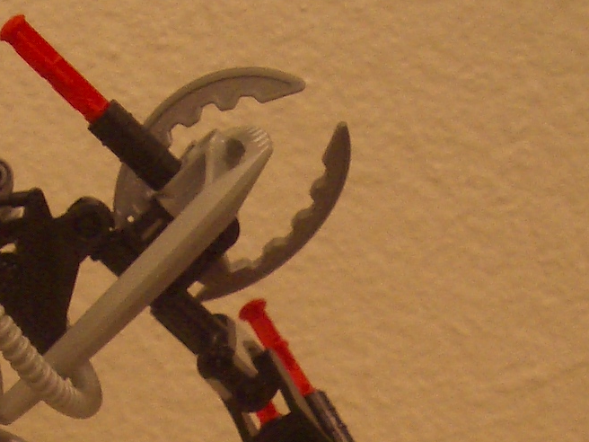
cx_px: -66
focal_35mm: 123
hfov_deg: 15.6
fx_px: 2093
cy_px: 685
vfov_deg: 11.5
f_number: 2.6
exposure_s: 1/30
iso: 100
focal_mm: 5.8
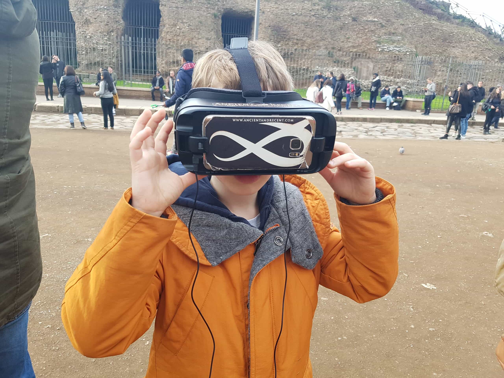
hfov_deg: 67.3
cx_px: 252
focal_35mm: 26
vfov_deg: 53.1
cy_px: 189
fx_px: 379
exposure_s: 1/243
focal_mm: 4.2
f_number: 1.7
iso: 50
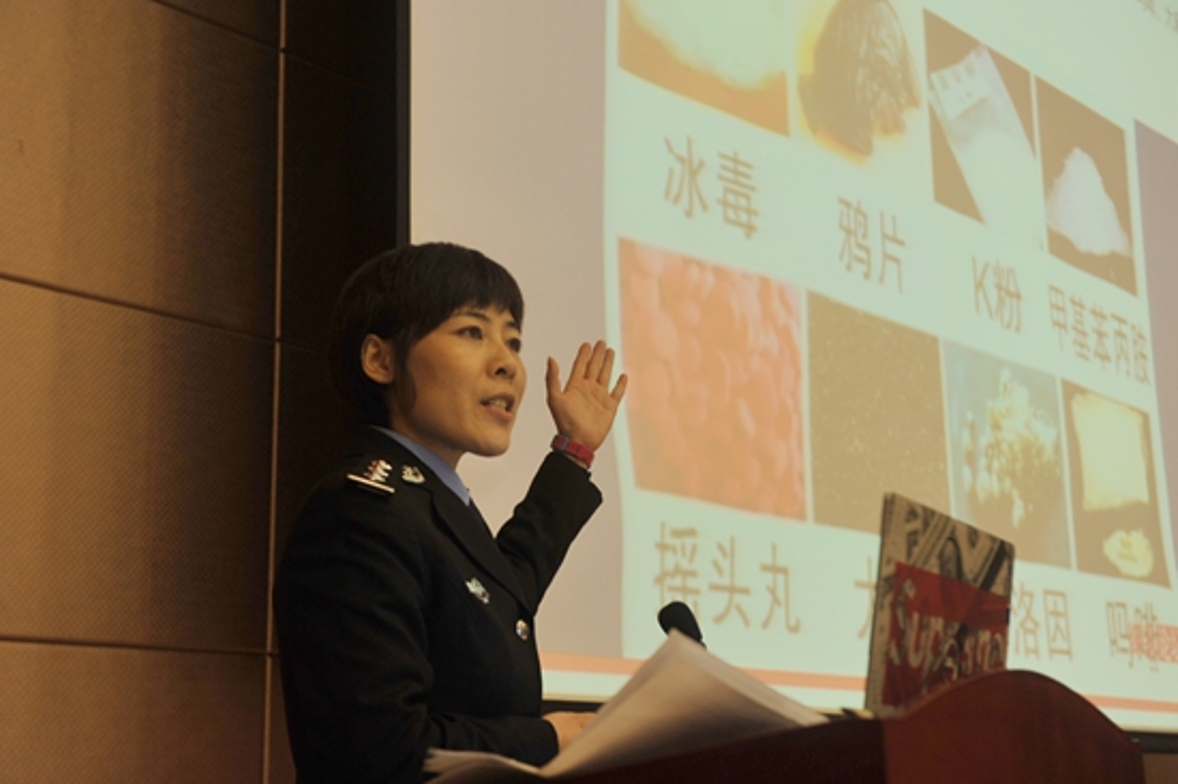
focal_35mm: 55
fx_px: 1799
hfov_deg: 36.3
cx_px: 589
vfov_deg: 24.6
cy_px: 392
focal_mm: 55
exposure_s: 1/80
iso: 800
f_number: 4.5
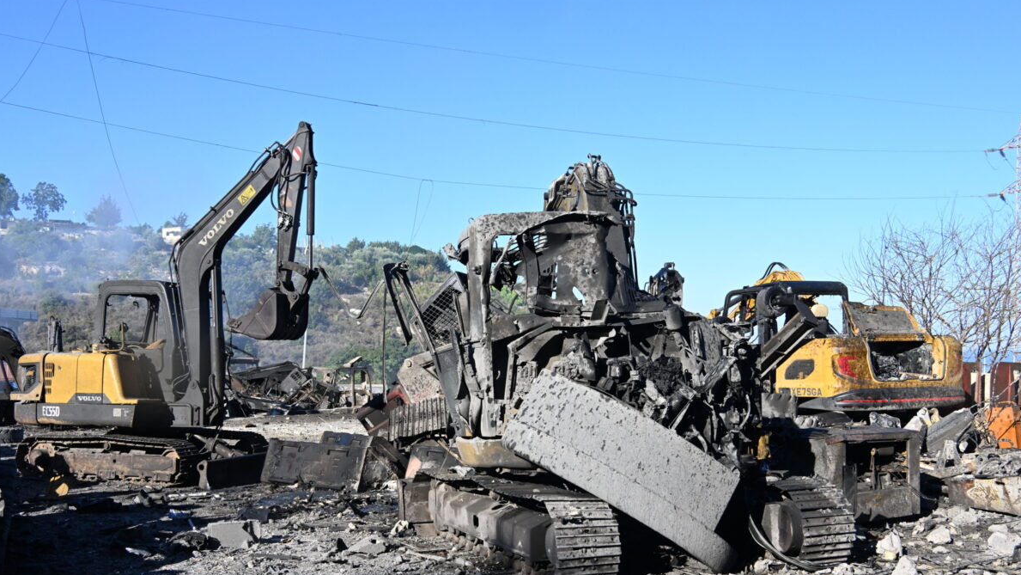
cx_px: 510
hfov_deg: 54.0
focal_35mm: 37
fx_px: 1002
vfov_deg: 31.9
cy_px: 339
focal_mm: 35
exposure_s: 1/800
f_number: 10
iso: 800
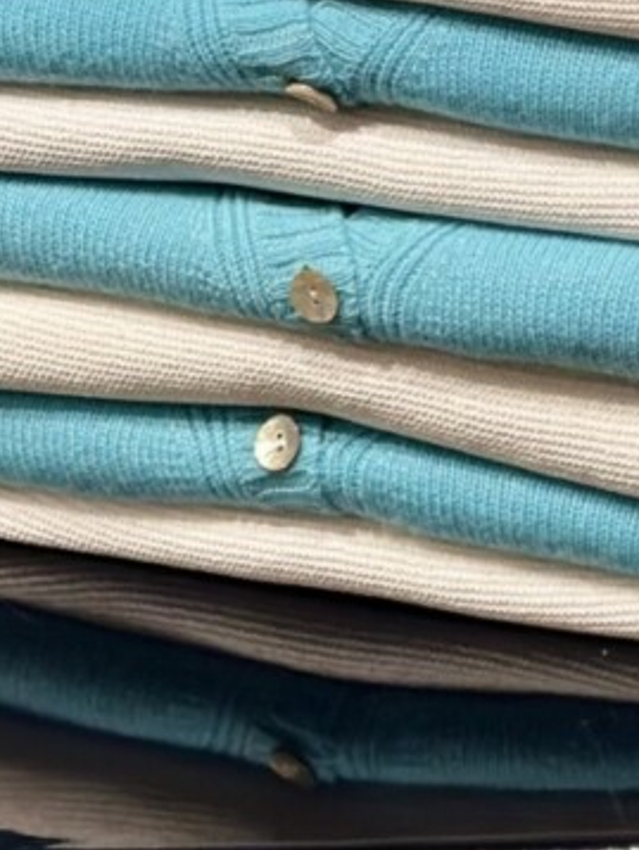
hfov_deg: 7.3
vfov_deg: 9.2
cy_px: -826
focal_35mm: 201
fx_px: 4941
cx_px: 909
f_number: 1.78
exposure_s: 1/131
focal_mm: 6.86
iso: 64
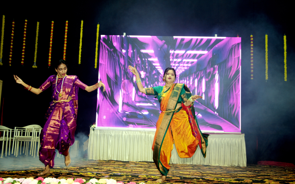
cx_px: 148
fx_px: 346
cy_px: 96
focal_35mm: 43
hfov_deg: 46.2
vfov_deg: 29.9
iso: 200
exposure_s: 1/60
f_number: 5
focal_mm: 28
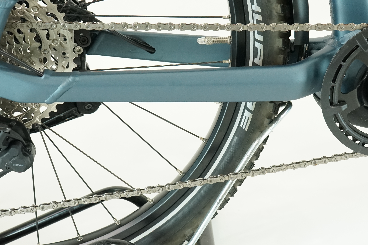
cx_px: 225
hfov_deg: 31.3
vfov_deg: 21.2
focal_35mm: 64
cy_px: 88
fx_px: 654
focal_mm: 34
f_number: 6.3
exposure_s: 1/200
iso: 3200
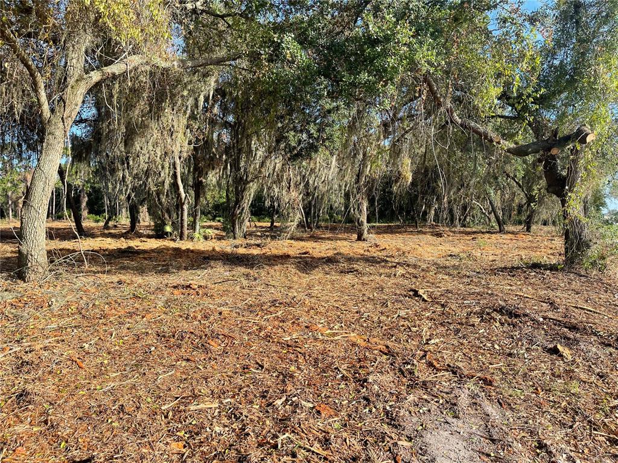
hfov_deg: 67.3
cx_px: 309
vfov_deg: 53.1
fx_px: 464
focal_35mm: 26
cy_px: 232
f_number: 1.6
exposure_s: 1/985
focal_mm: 5.1
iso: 32
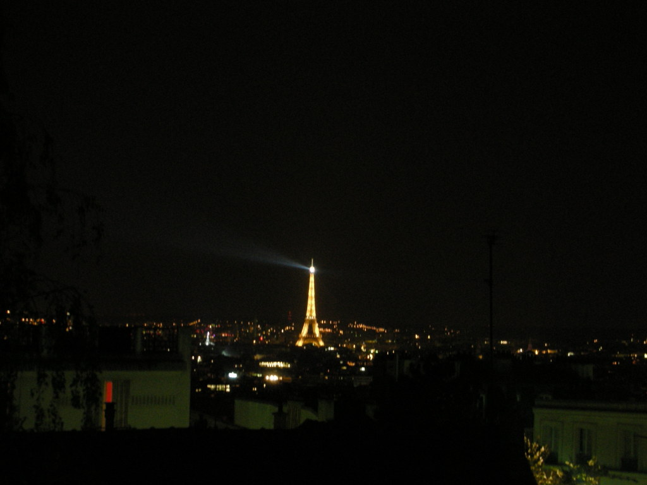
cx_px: 324
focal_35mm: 73
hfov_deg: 26.7
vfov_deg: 20.2
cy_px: 242
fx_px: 1364
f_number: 4.4
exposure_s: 2
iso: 200
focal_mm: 12.2
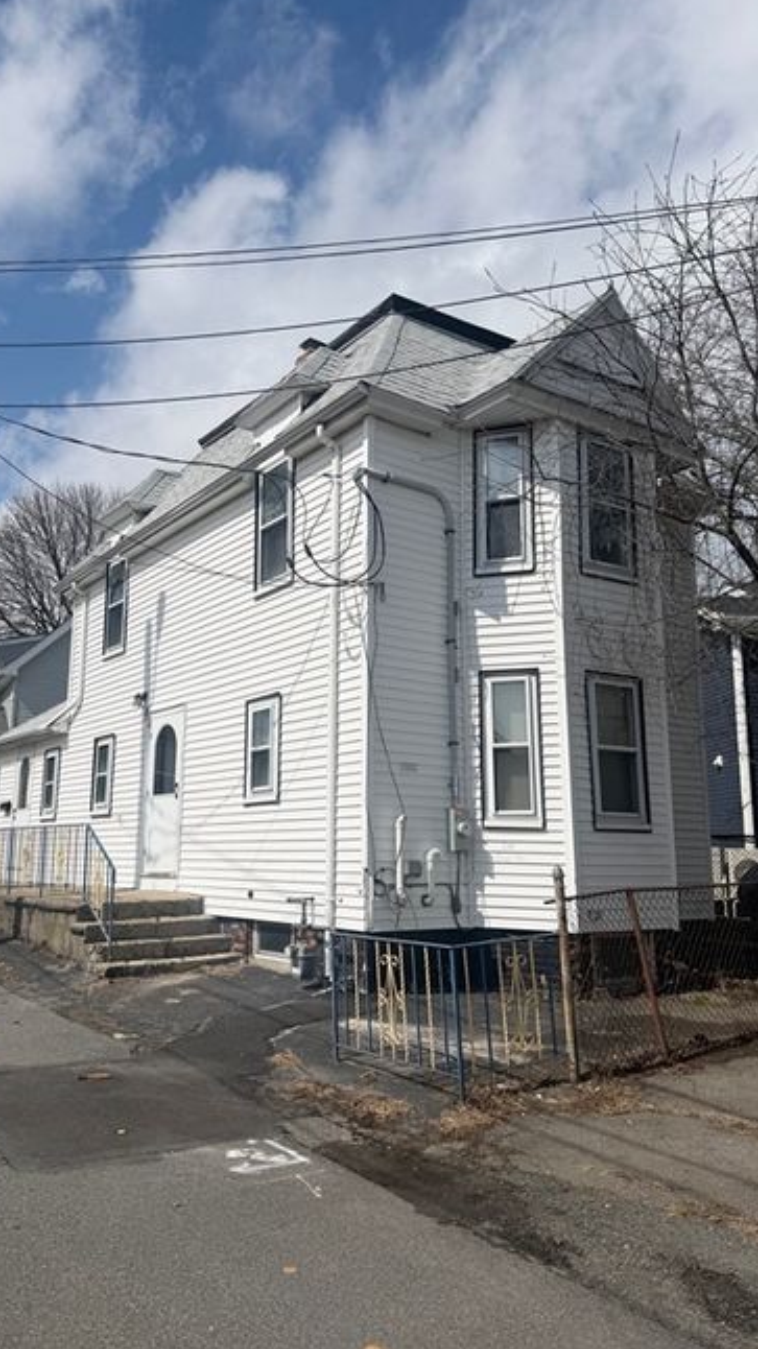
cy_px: 678
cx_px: 328
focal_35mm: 27
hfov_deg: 42.8
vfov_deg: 69.9
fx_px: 966
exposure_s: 1/11905
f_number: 1.78
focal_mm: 6.76
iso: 80
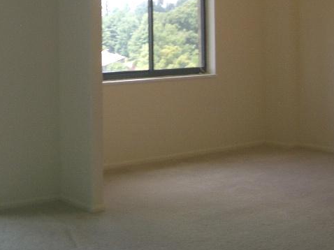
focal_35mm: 75
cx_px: 110
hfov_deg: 25.9
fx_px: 723
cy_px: -4
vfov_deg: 19.0
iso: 50
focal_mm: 5.8
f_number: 2.6
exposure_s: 1/125
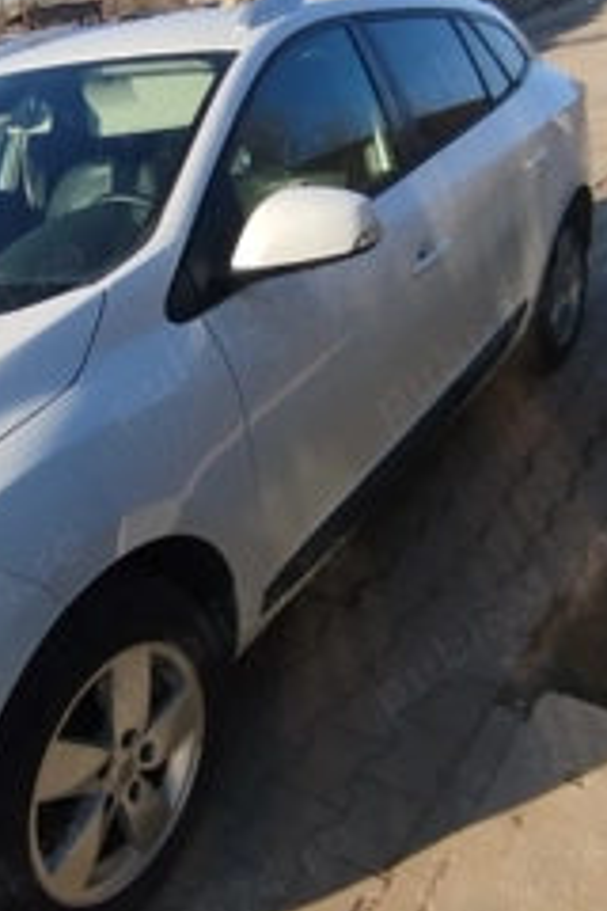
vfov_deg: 57.0
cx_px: 95
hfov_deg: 38.0
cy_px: 395
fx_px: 835
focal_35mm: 33
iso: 50
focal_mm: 1.65
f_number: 2.2
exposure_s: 1/1174
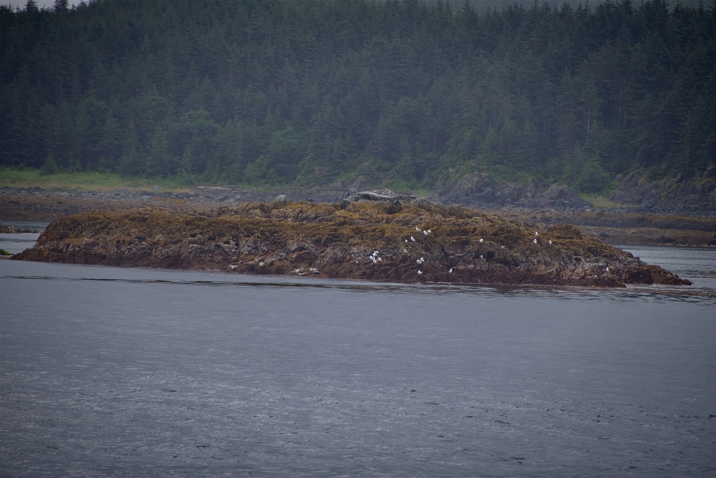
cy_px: 239
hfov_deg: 6.9
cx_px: 358
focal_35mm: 300
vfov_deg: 4.6
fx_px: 5968
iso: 160
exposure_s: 1/640
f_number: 5.6
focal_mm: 300
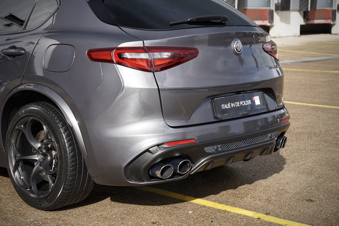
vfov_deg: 19.5
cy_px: 113
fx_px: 659
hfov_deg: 28.8
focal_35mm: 70
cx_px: 170
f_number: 7.1
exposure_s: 1/250
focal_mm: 70
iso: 100
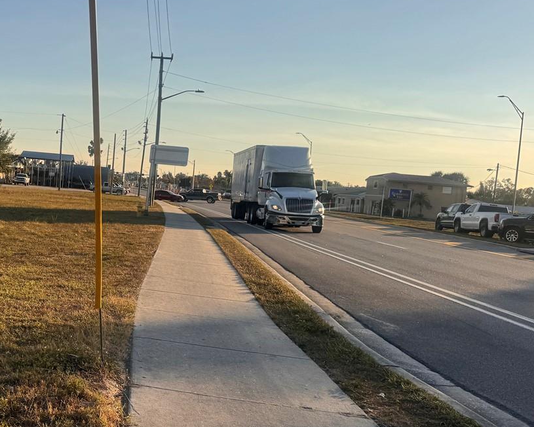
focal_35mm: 46
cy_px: 237
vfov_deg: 32.7
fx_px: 727
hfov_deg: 38.6
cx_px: 99
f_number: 1.78
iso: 80
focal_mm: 6.76
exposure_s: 1/5814
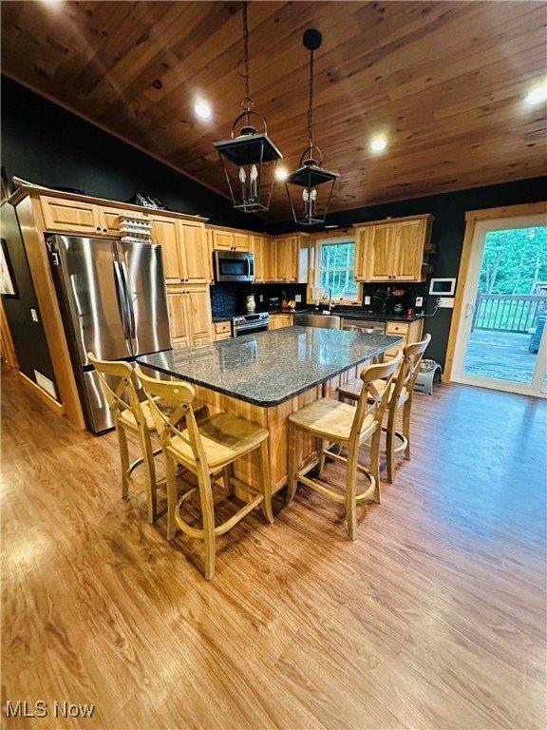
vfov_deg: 102.1
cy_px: 365
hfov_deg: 85.7
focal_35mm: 14
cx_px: 274
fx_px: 295
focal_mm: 2.22
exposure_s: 1/60
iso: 1000
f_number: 2.2
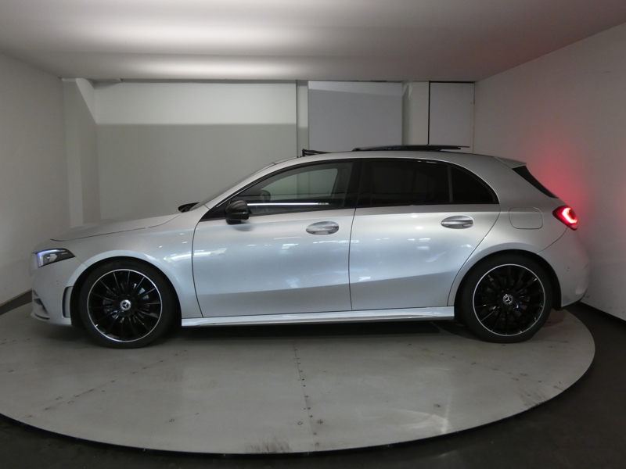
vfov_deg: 46.8
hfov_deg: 60.0
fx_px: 543
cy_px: 234
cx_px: 313
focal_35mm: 30
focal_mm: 5.3
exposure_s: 1/80
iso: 320
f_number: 3.3
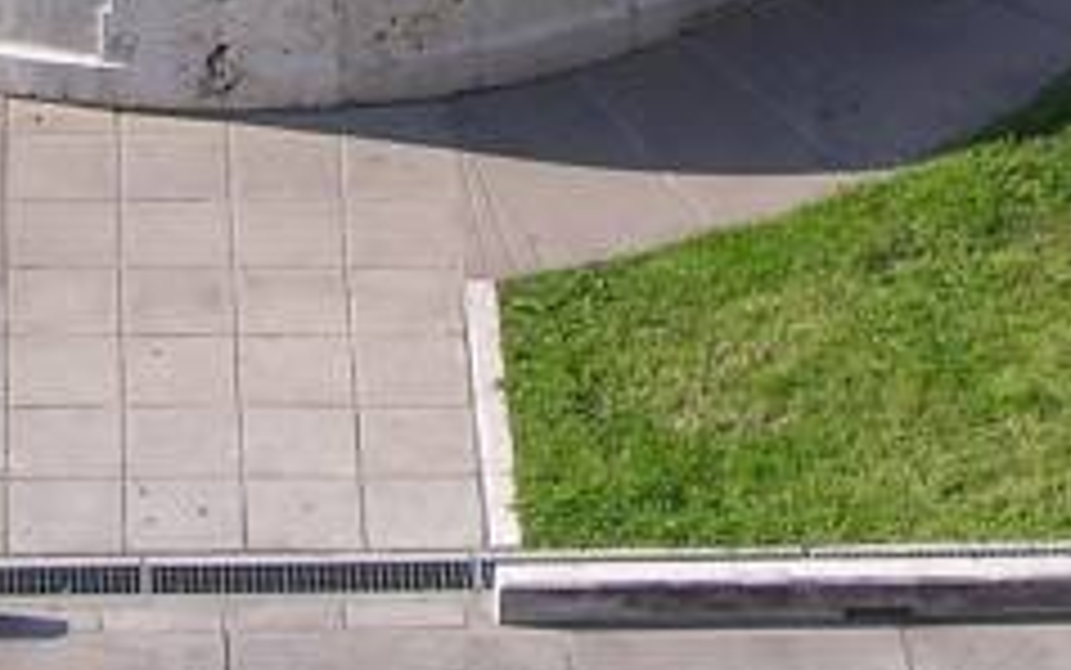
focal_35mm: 239
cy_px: -540
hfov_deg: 8.8
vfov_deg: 5.4
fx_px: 6979
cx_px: 248
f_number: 3.6
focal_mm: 10.2
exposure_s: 1/411
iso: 100
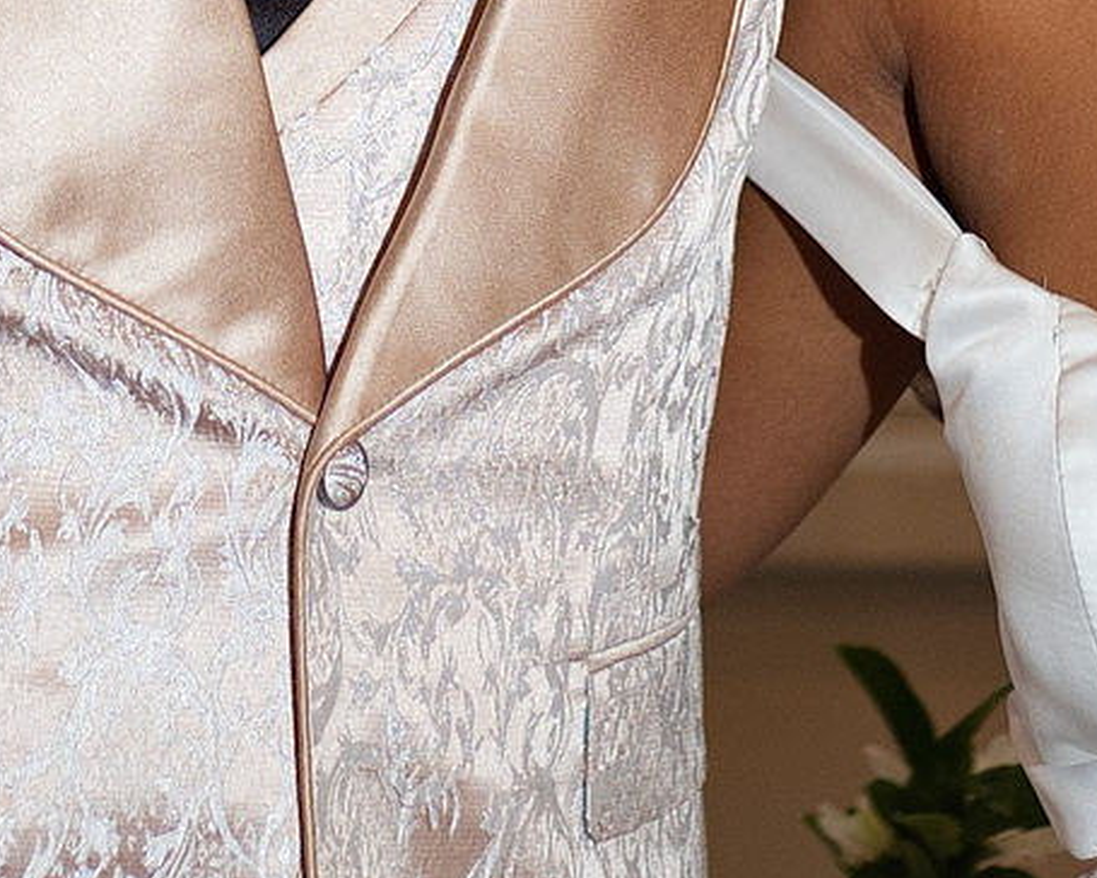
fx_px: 8571
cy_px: -127
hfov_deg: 7.3
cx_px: -48
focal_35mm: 264
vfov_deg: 5.8
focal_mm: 50
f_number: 2.2
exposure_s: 1/160
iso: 400
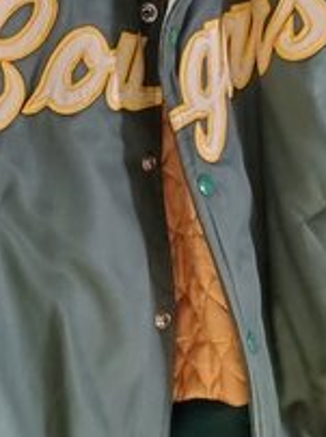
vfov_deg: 24.4
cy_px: 210
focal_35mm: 80
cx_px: 109
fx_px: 1007
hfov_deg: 18.3
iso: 640
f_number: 1.5
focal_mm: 4.3
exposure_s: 1/39
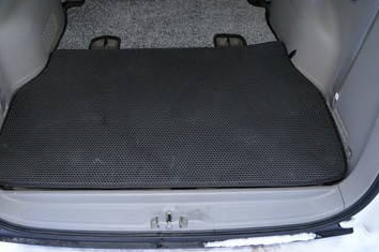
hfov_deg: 58.7
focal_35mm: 32
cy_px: 121
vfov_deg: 41.0
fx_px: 336
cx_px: 172
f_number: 3.5
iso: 3200
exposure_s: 1/30
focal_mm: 18
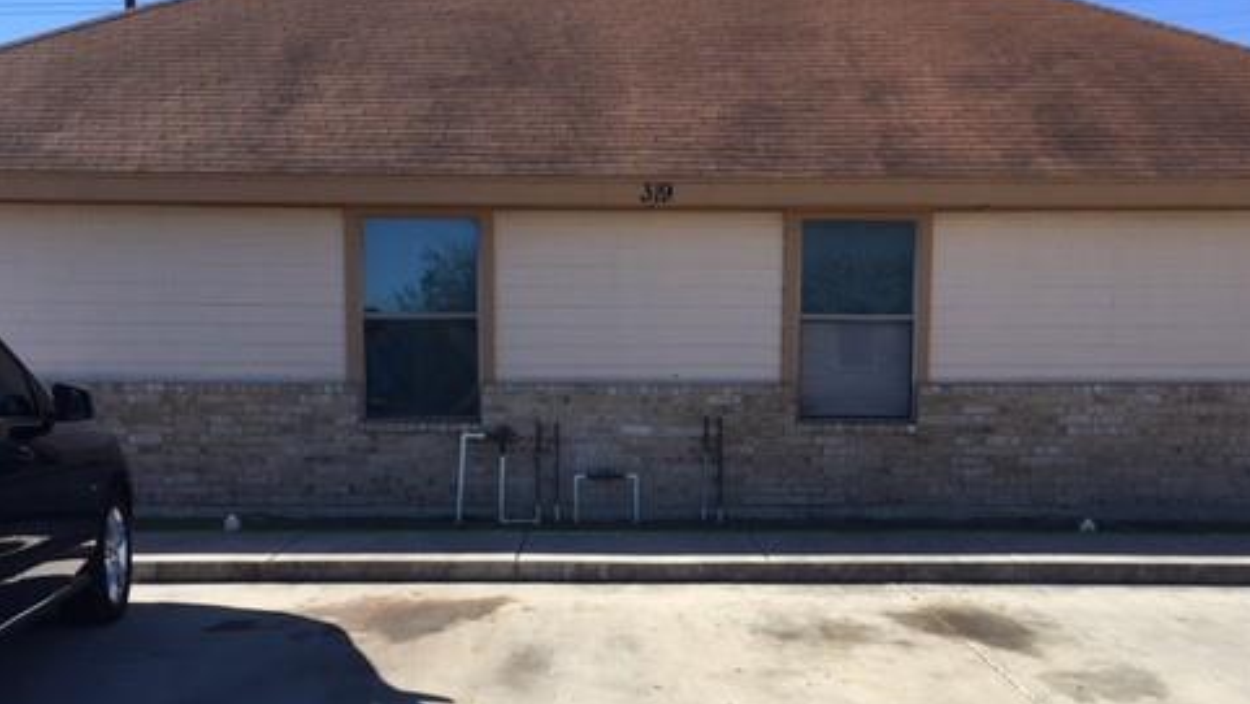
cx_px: 616
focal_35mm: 42
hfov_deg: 48.3
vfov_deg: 28.2
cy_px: 478
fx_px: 1393
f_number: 2.2
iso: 25
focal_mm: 4.15
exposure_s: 1/1350
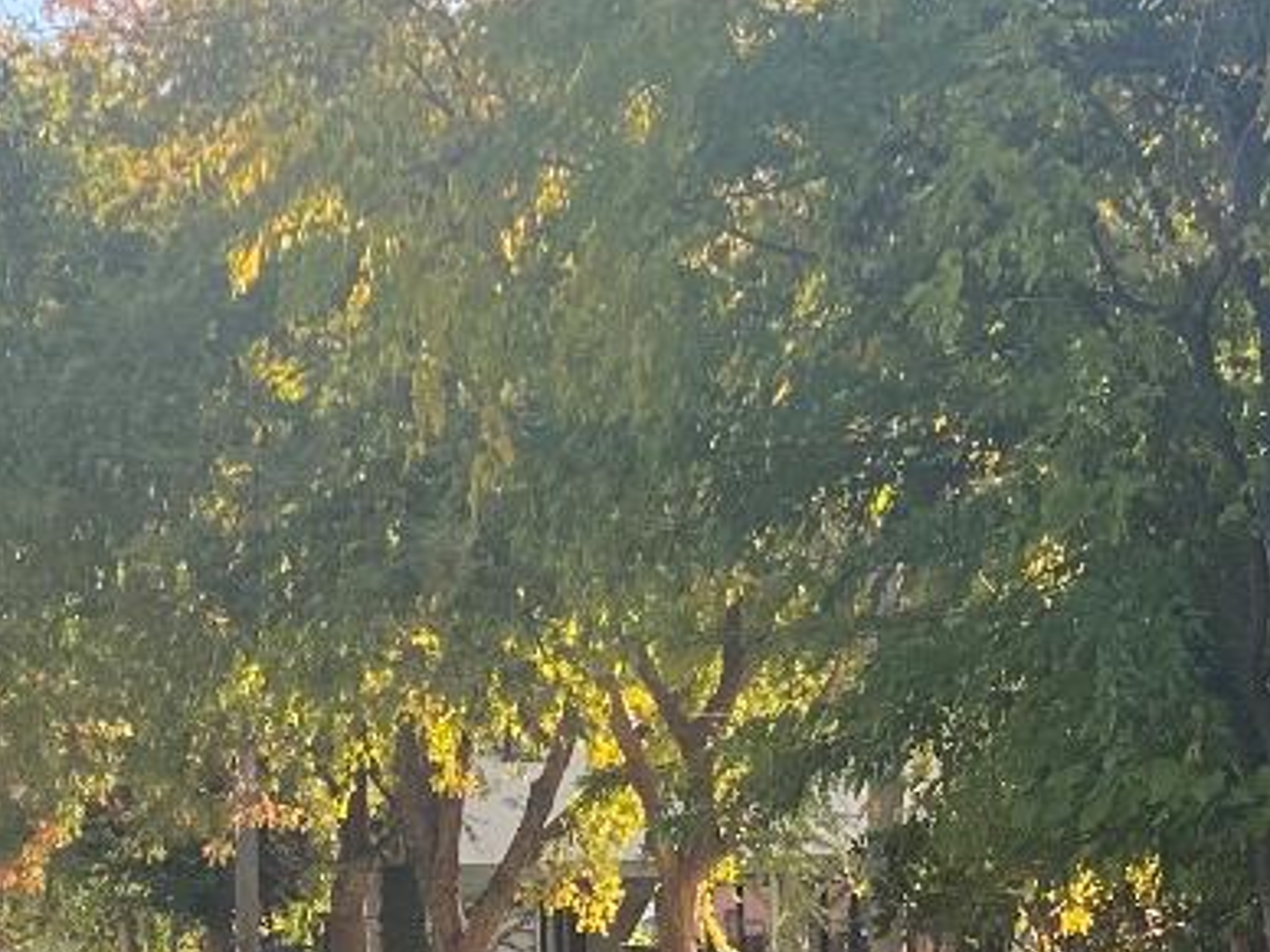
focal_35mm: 201
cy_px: 888
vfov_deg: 7.4
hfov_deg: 9.8
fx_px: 7374
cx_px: 141
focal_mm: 6
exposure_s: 1/250
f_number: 2
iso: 20
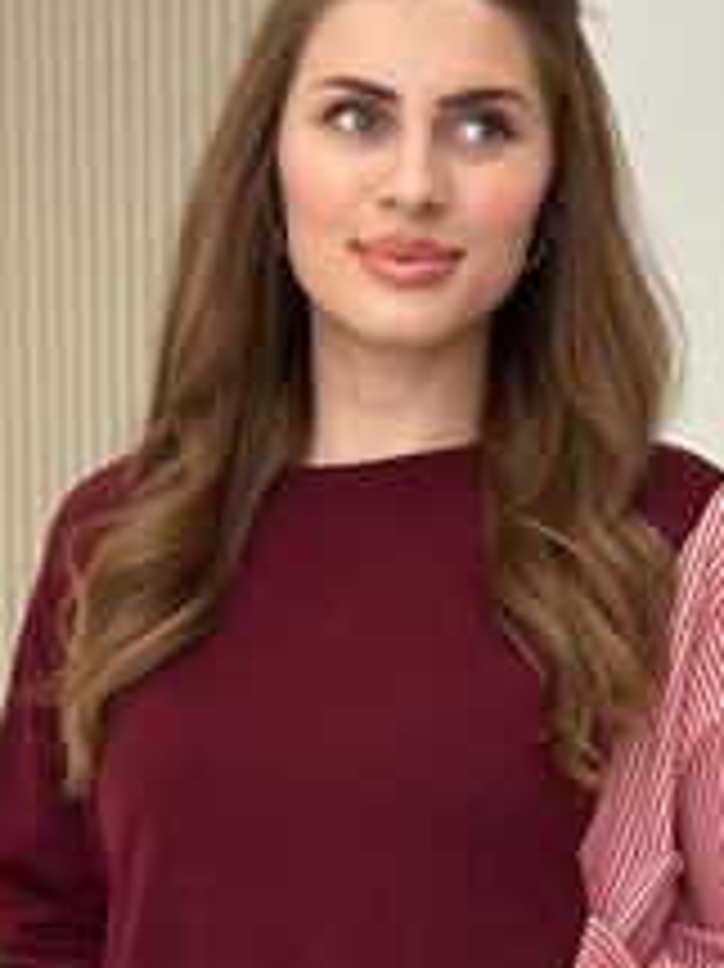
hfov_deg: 12.4
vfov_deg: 16.4
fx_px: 3322
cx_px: 432
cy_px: 826
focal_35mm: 119
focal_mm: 6.86
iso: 80
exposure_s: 1/335
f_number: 1.78
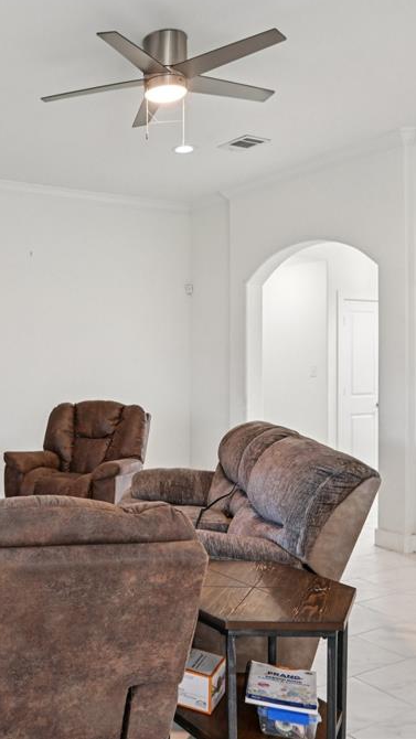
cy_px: 364
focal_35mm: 32
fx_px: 627
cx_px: 17
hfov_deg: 34.0
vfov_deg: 61.0
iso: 400
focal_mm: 20
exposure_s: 1/6
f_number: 8
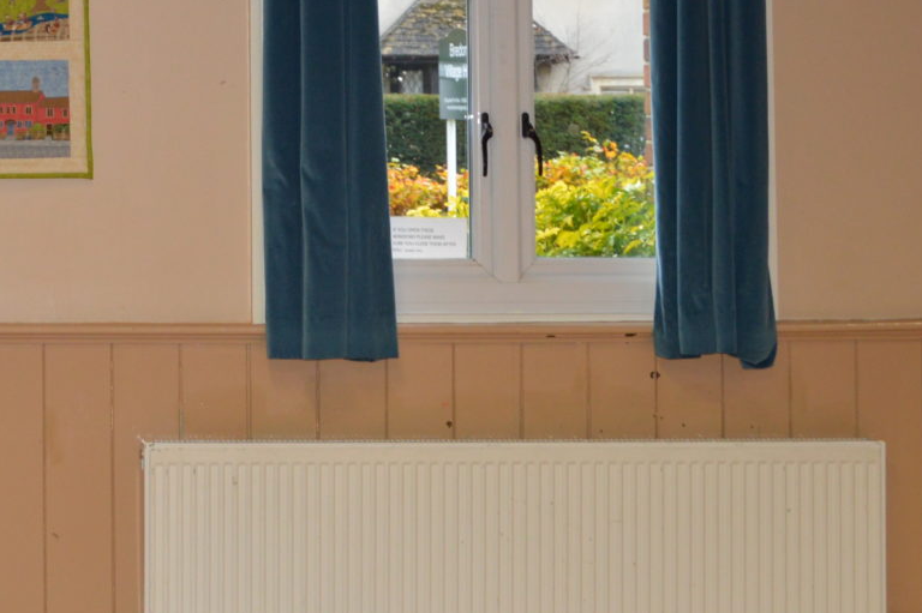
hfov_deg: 21.4
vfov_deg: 15.3
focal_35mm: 88
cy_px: 26
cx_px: -194
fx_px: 2252
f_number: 4
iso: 400
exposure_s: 1/80
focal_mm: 22
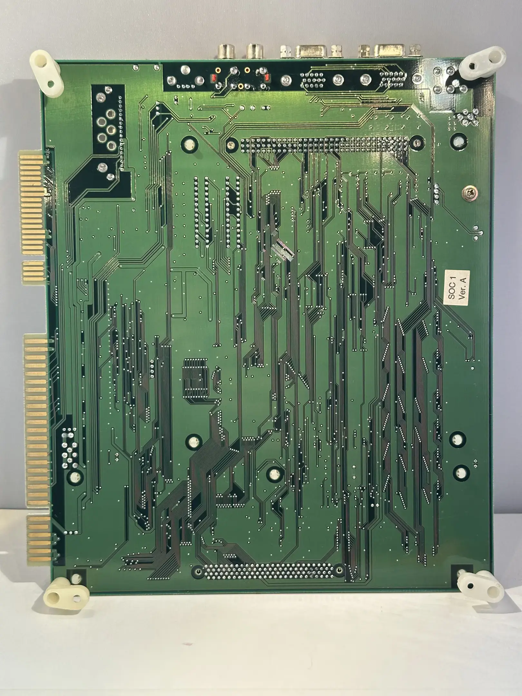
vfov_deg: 39.7
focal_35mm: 48
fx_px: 965
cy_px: 348
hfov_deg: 30.3
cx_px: 261
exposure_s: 1/50
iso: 100
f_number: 1.78
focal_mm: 6.86
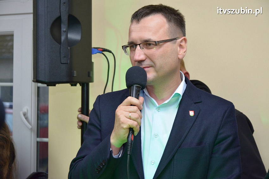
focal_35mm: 99
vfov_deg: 13.8
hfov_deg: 20.6
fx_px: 740
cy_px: 90
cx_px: 134
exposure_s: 1/60
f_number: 5.3
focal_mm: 66
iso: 900
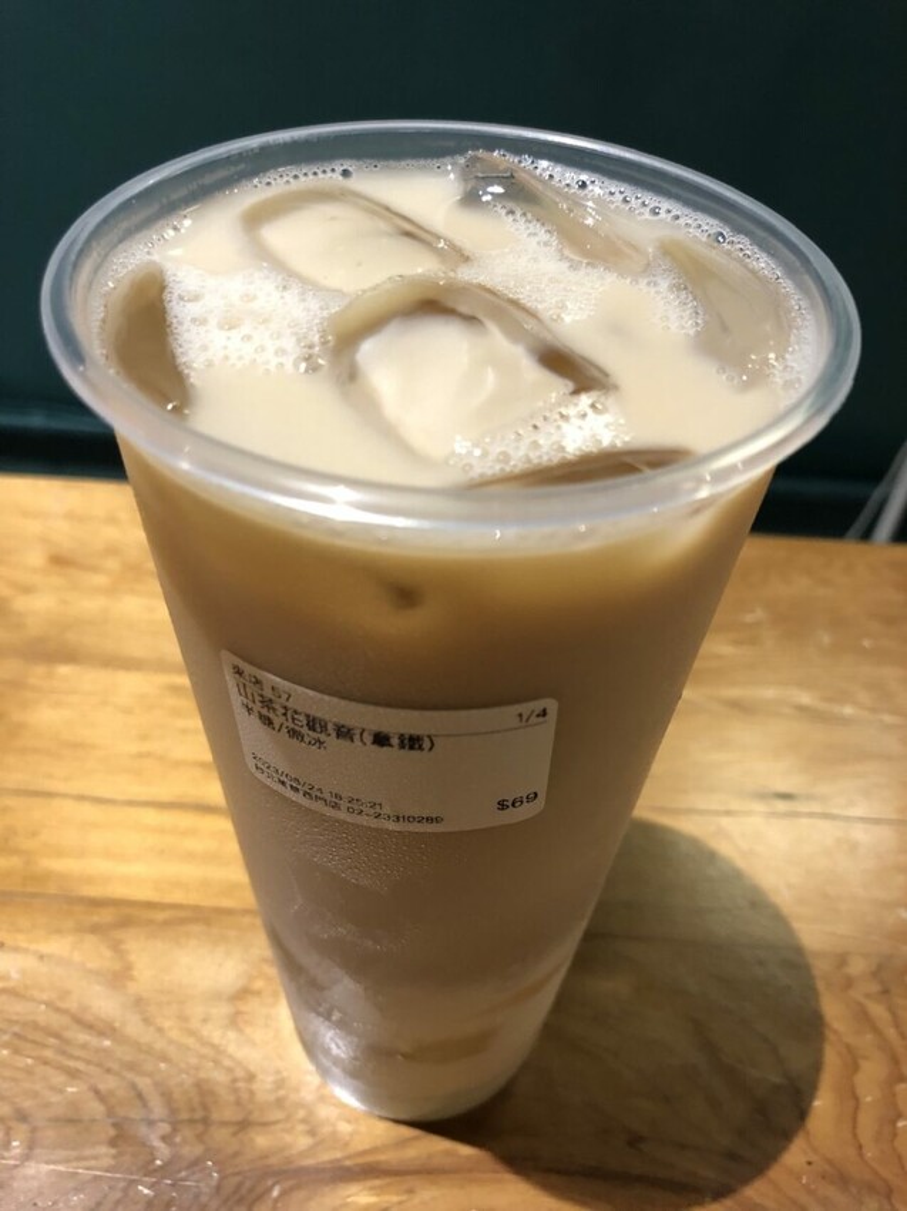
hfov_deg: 49.7
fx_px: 979
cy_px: 606
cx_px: 454
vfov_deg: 63.5
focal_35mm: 28
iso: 100
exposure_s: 1/13
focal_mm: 3.99
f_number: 1.8
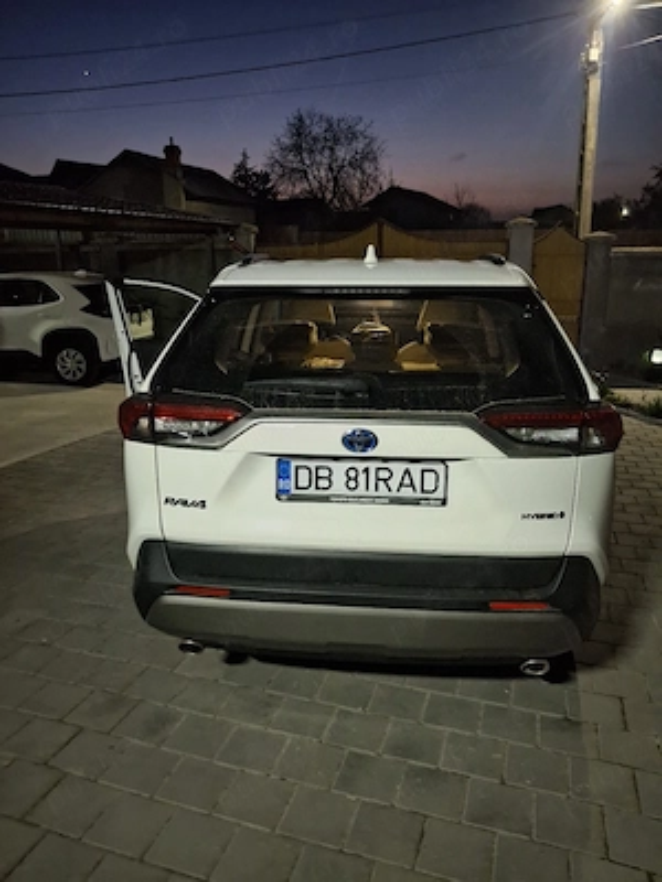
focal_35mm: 25
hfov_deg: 54.9
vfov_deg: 69.4
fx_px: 637
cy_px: 441
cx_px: 331
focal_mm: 4.69
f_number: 1.8
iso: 1600
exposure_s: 1/13
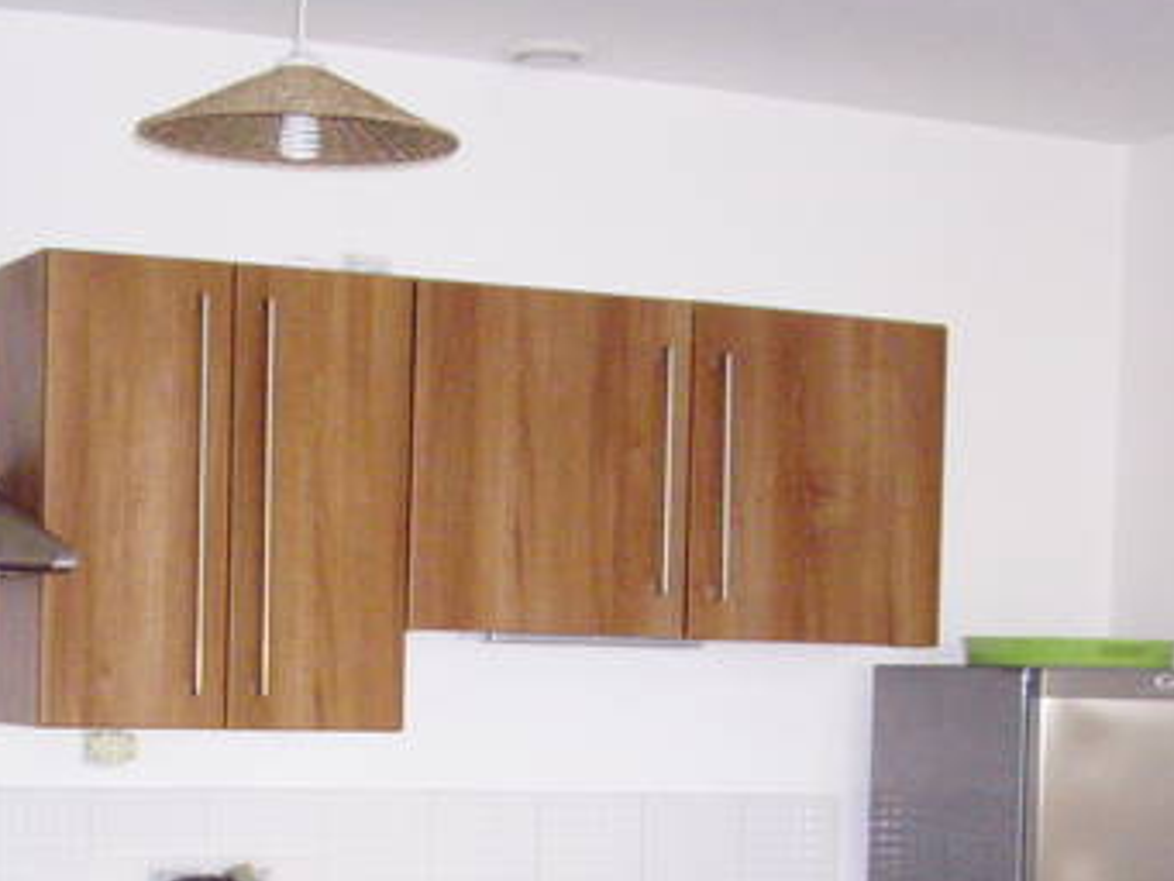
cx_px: 458
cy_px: 998
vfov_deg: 16.2
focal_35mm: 88
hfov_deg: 22.2
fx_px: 2986
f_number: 2.8
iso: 400
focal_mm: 7.9
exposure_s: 1/40
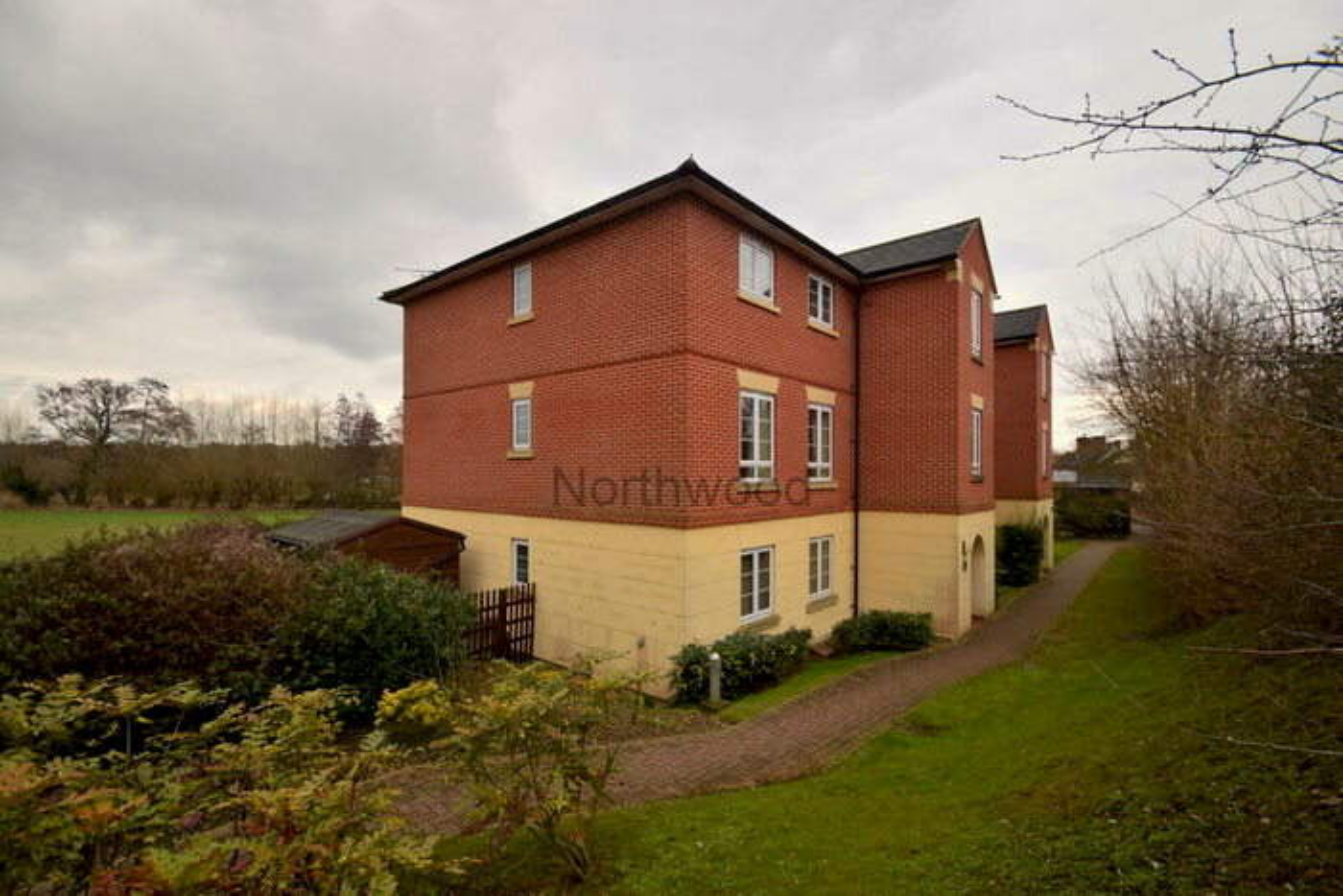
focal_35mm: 15
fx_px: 560
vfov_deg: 77.4
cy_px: 448
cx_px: 672
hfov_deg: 100.4
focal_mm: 10
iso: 180
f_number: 6.3
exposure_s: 1/200
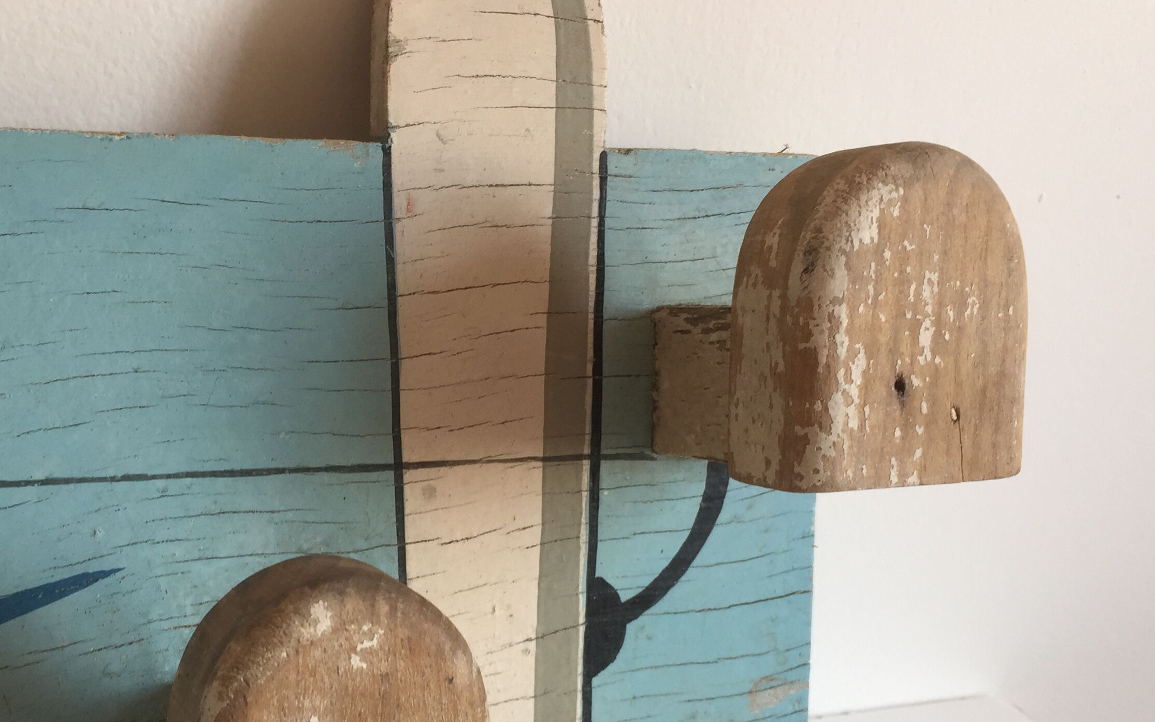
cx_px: 398
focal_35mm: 45
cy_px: 499
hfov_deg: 43.8
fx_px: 1417
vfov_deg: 28.4
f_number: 2.2
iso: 32
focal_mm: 4.15
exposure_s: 1/50
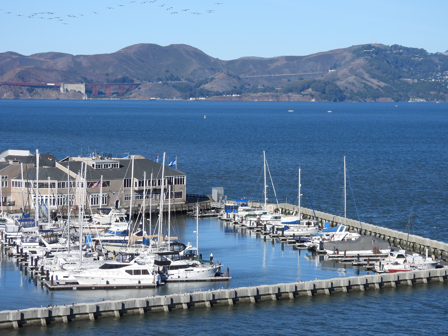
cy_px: 168
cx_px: 224
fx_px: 1488
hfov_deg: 17.1
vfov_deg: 12.9
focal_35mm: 115
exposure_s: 1/1250
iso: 100
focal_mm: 20.5
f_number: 4
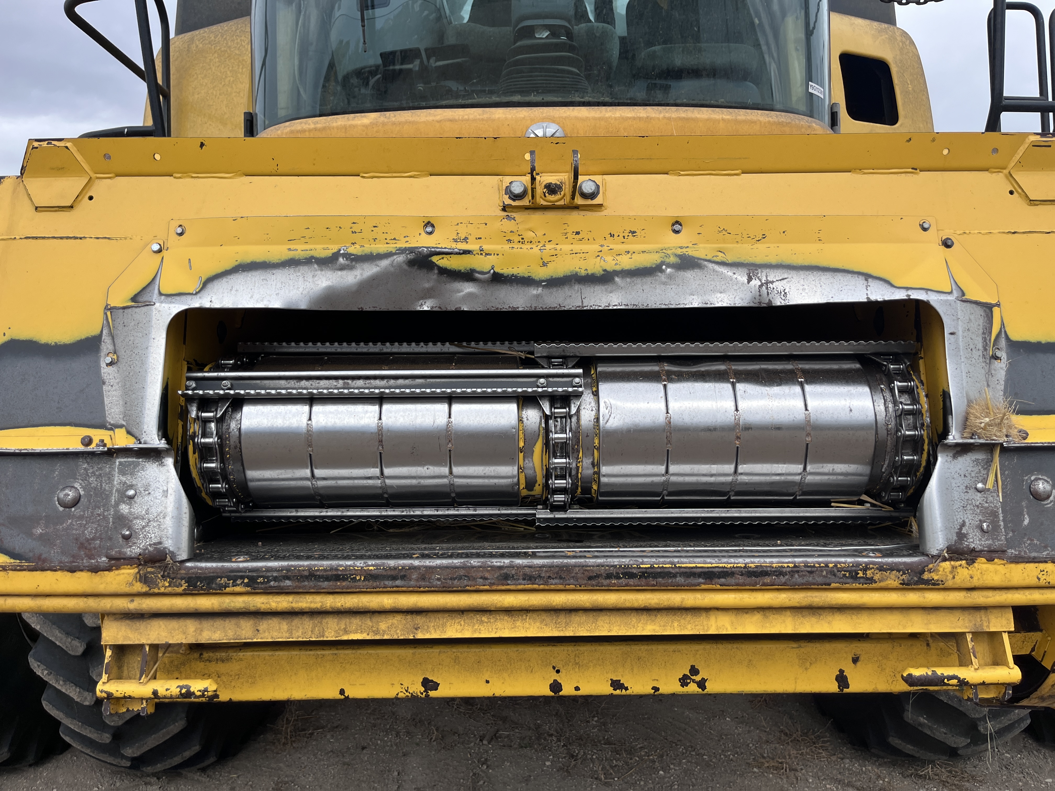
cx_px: 528
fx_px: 792
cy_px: 396
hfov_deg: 67.3
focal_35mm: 26
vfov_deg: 53.1
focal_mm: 5.1
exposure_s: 1/1517
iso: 50
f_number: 1.6
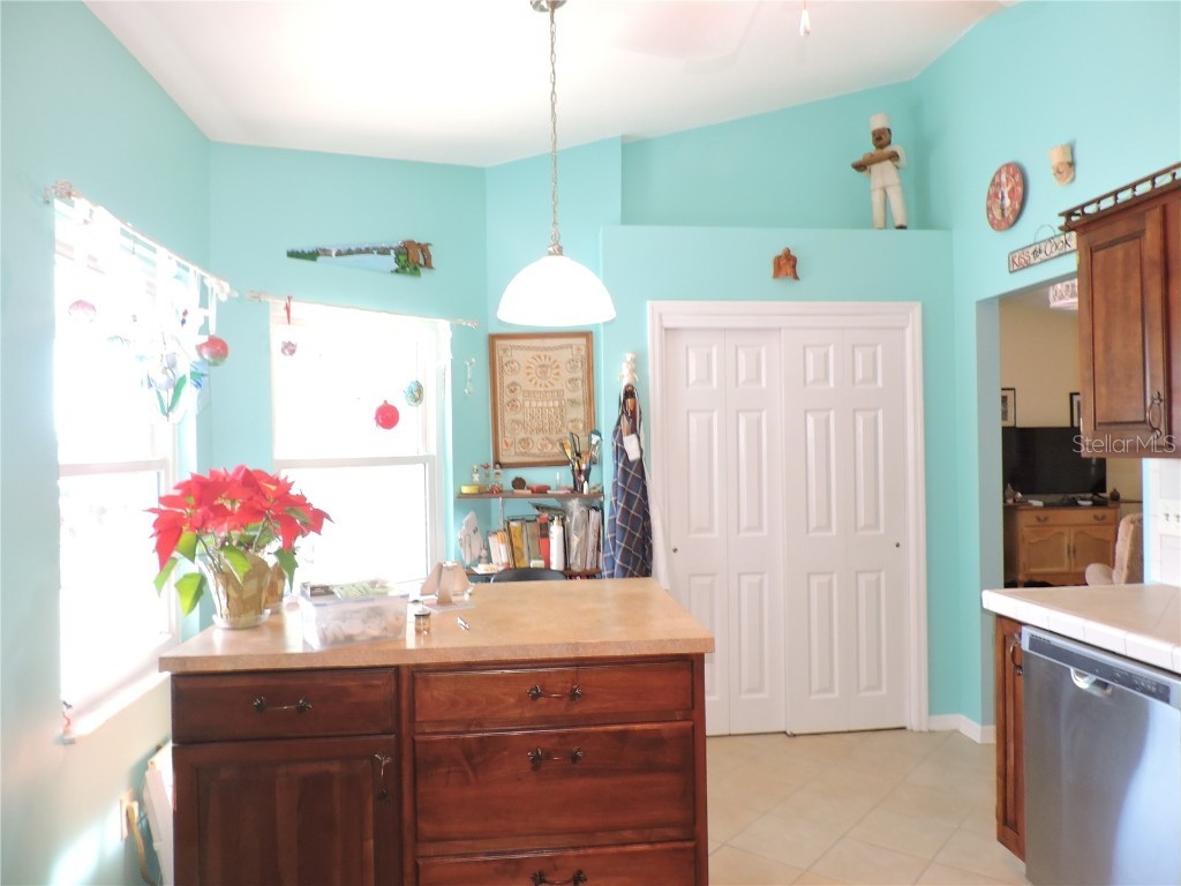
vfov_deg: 56.8
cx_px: 590
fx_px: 819
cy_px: 443
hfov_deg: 71.6
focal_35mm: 24
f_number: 3
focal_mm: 4.3
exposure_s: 1/40
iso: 400
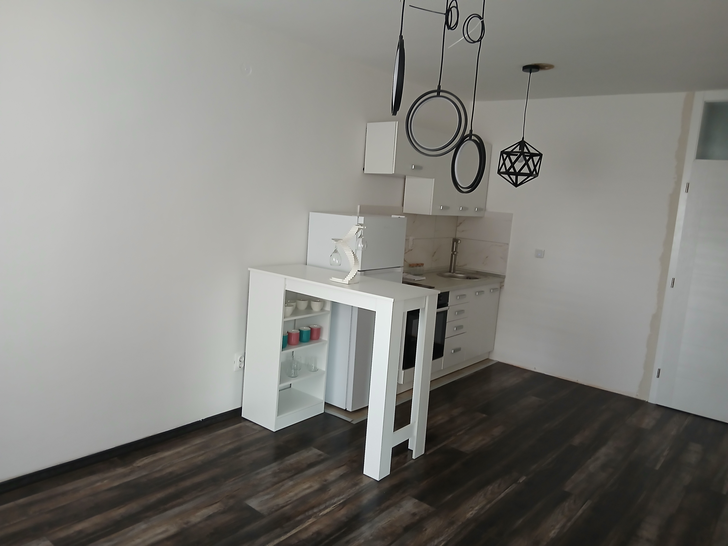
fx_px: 547
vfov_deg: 53.1
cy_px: 273
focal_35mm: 26
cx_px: 364
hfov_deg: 67.3
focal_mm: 3.98
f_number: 1.8
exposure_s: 1/25
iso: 320
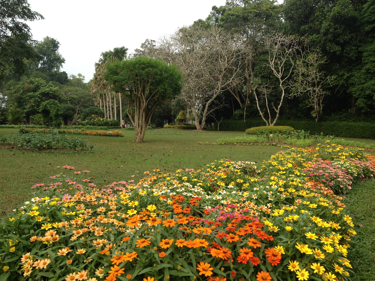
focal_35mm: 35
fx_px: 379
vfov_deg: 40.7
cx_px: 188
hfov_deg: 52.6
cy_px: 140
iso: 50
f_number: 2.4
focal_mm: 4.28
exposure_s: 1/292
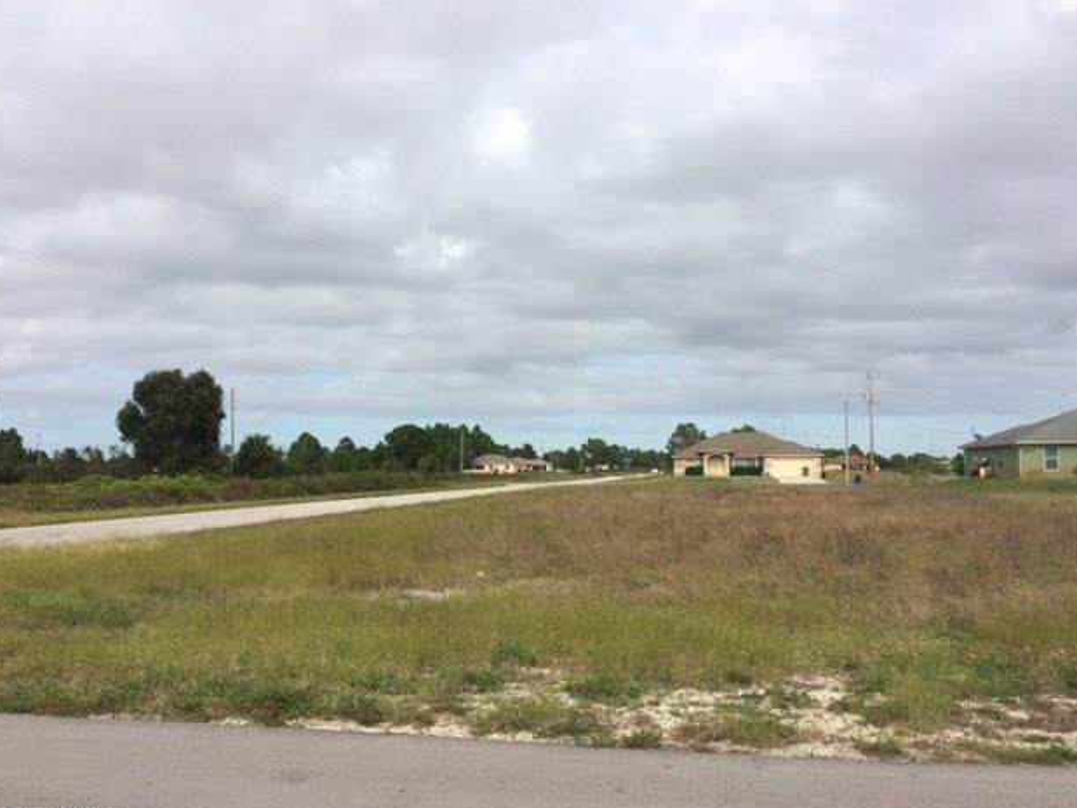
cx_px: 546
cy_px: 416
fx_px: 933
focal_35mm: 30
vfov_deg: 46.8
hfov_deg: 60.0
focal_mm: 4.15
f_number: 2.2
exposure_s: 1/2933
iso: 32
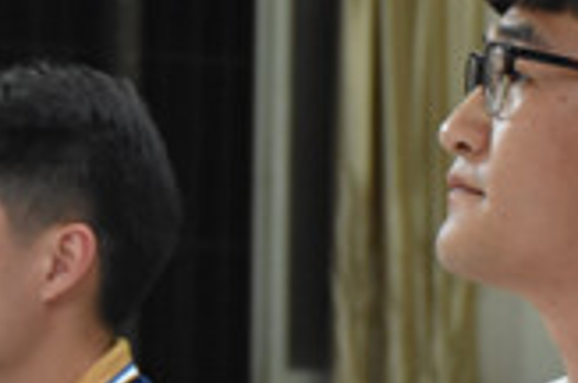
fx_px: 3541
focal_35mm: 221
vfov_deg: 6.2
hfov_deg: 9.3
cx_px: 177
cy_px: 353
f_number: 5
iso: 2200
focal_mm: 48
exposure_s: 1/100
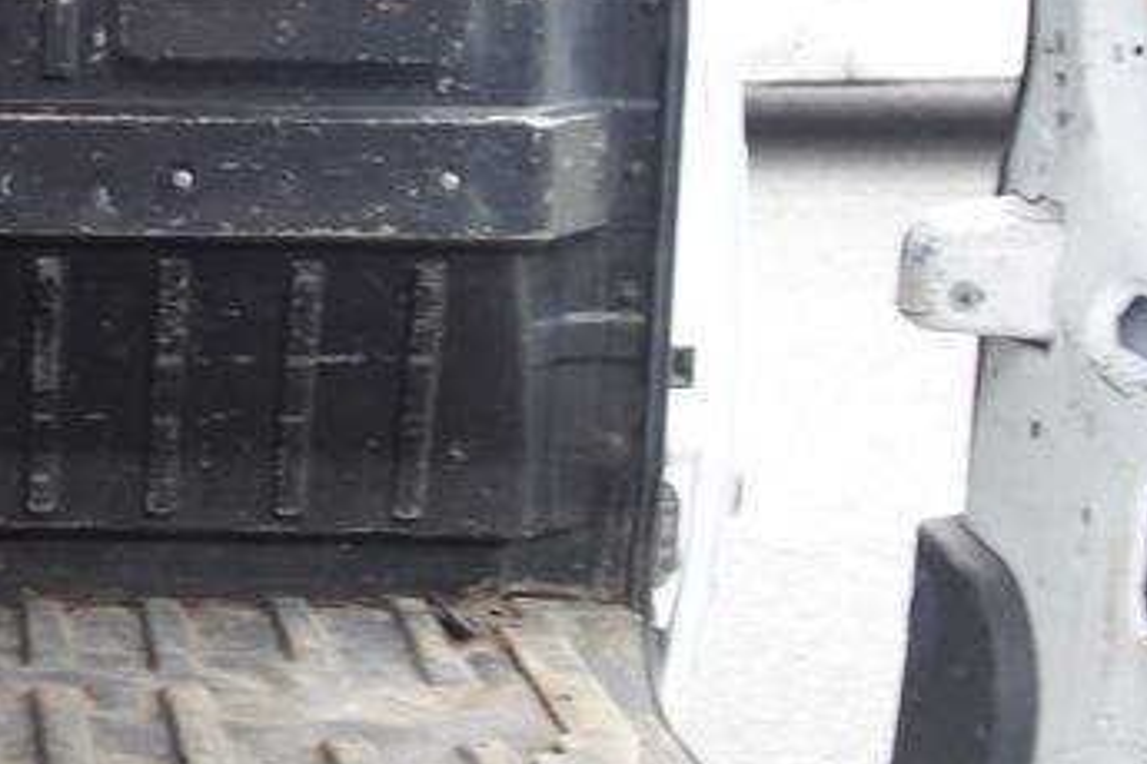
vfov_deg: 16.3
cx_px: -63
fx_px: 2644
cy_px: 158
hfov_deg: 23.2
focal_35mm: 83
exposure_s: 1/30
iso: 160
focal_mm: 10.4
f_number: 1.8
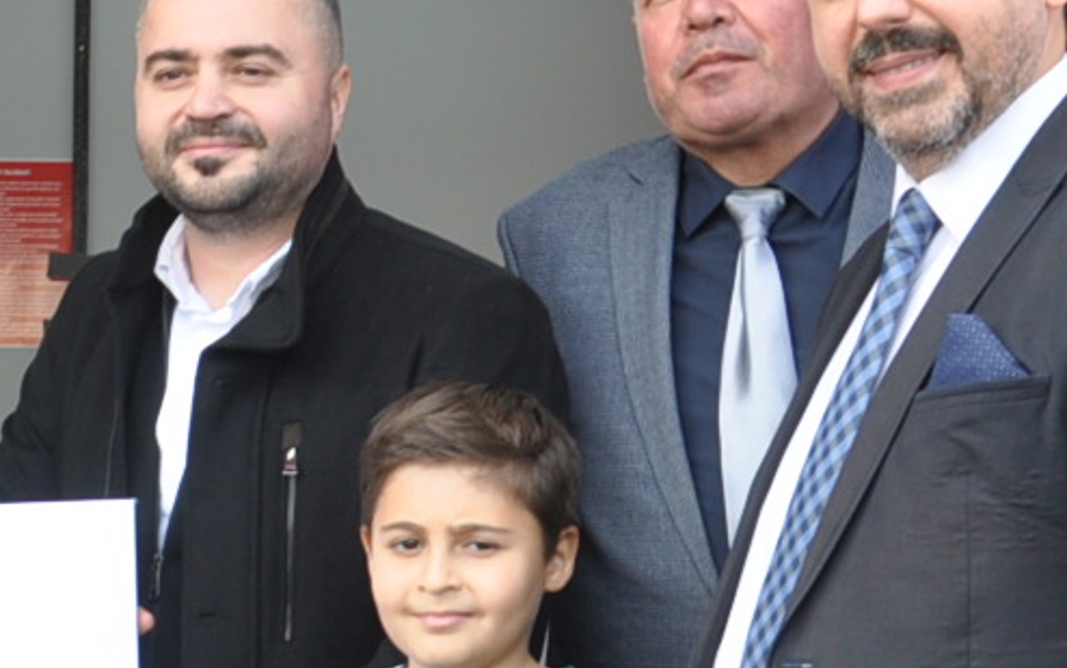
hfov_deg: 14.6
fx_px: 4049
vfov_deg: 9.4
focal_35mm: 139
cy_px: 618
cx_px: -136
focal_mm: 21
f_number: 8
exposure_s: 1/60
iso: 200
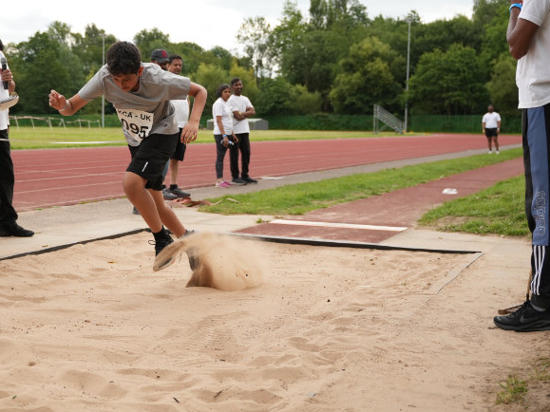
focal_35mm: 56
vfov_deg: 26.0
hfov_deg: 33.8
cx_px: 148
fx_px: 890
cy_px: 148
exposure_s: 1/2000
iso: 250
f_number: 2.8
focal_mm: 33
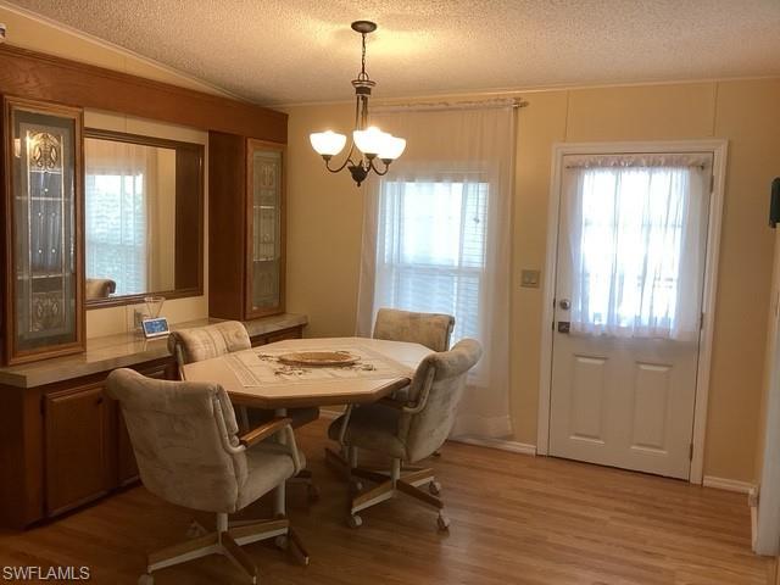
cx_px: 390
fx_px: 699
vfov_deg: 45.4
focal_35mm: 31
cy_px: 292
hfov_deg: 58.4
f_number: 2.4
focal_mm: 3.3
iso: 100
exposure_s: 1/60
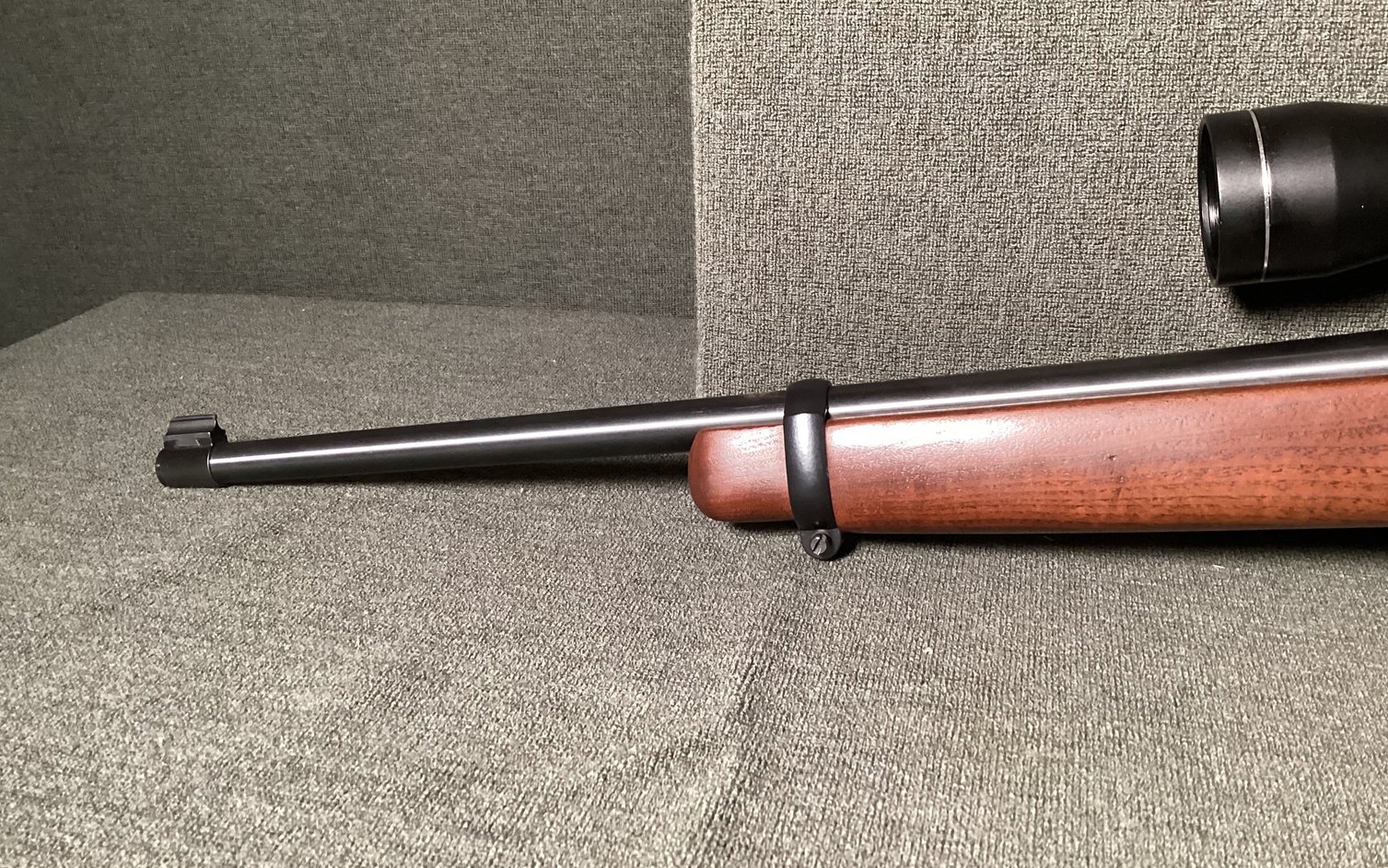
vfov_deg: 38.3
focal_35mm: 33
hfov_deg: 58.1
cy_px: 415
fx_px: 1248
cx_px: 696
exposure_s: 1/40
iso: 250
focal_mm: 3.3
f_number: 2.4
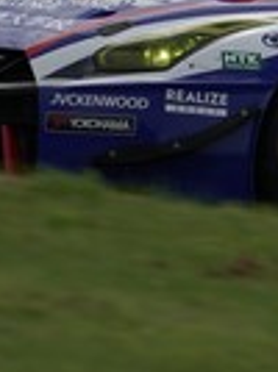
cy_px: -186
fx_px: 23278
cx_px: 528
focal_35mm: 2167
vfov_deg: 0.9
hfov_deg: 0.7
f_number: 8
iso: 100
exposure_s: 1/400
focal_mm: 419
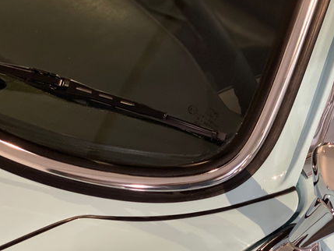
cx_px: 261
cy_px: 189
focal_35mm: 93
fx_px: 898
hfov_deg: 20.9
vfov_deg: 15.8
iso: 160
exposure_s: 1/40
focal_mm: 6
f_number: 2
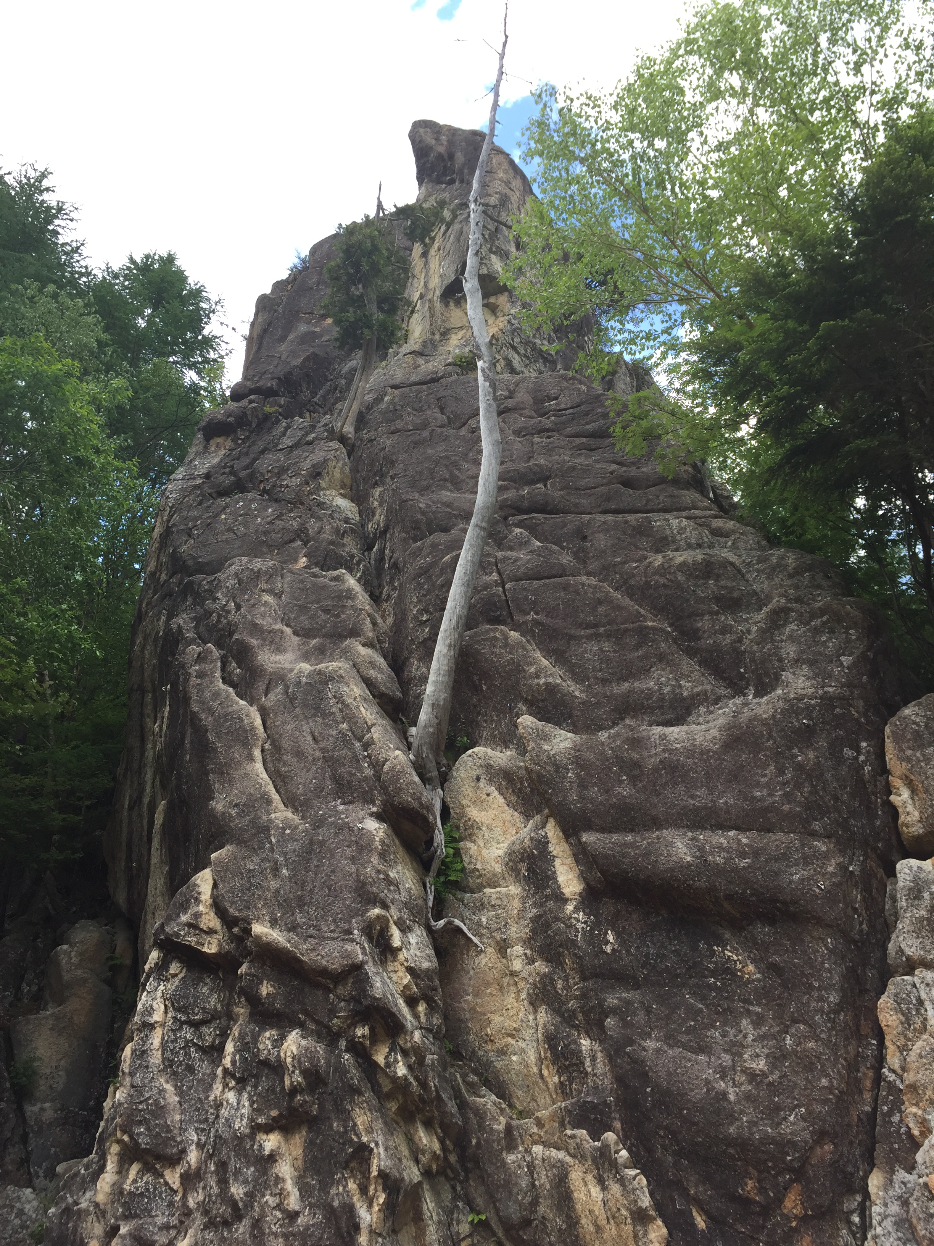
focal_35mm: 29
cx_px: 467
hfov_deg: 48.2
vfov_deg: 61.7
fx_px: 1043
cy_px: 623
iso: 32
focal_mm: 4.15
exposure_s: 1/373
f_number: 2.2
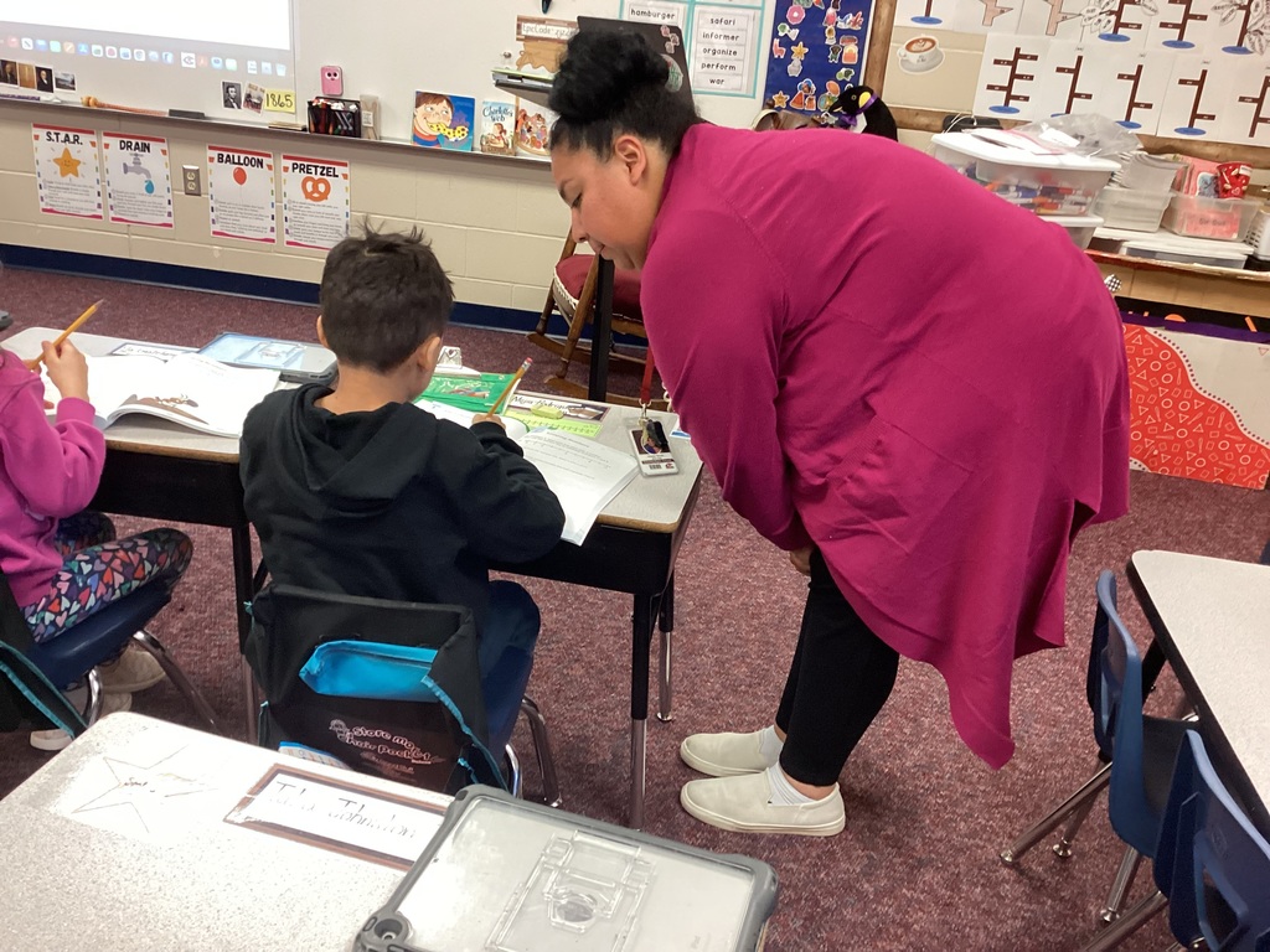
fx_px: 1137
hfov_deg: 58.4
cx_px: 635
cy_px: 476
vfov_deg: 45.4
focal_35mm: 31
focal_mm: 3.3
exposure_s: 1/60
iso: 250
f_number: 2.4
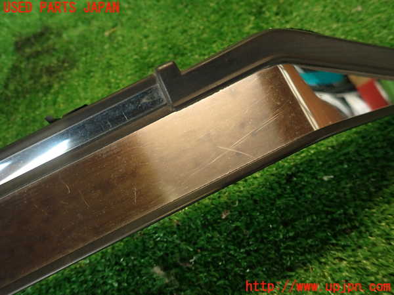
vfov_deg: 54.9
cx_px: 197
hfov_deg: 69.4
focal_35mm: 25
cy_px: 148
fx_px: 285
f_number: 2
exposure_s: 1/40
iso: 200
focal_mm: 4.5
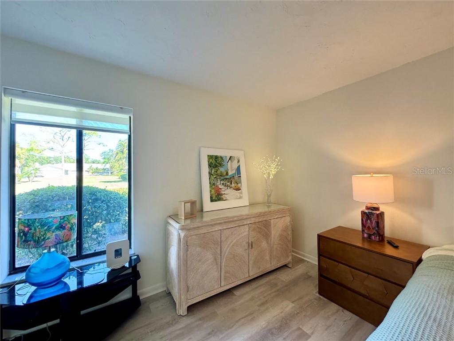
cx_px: 227
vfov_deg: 85.7
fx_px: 184
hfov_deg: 102.1
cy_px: 170
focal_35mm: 14
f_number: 2.2
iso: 320
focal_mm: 2.22
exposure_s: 1/120
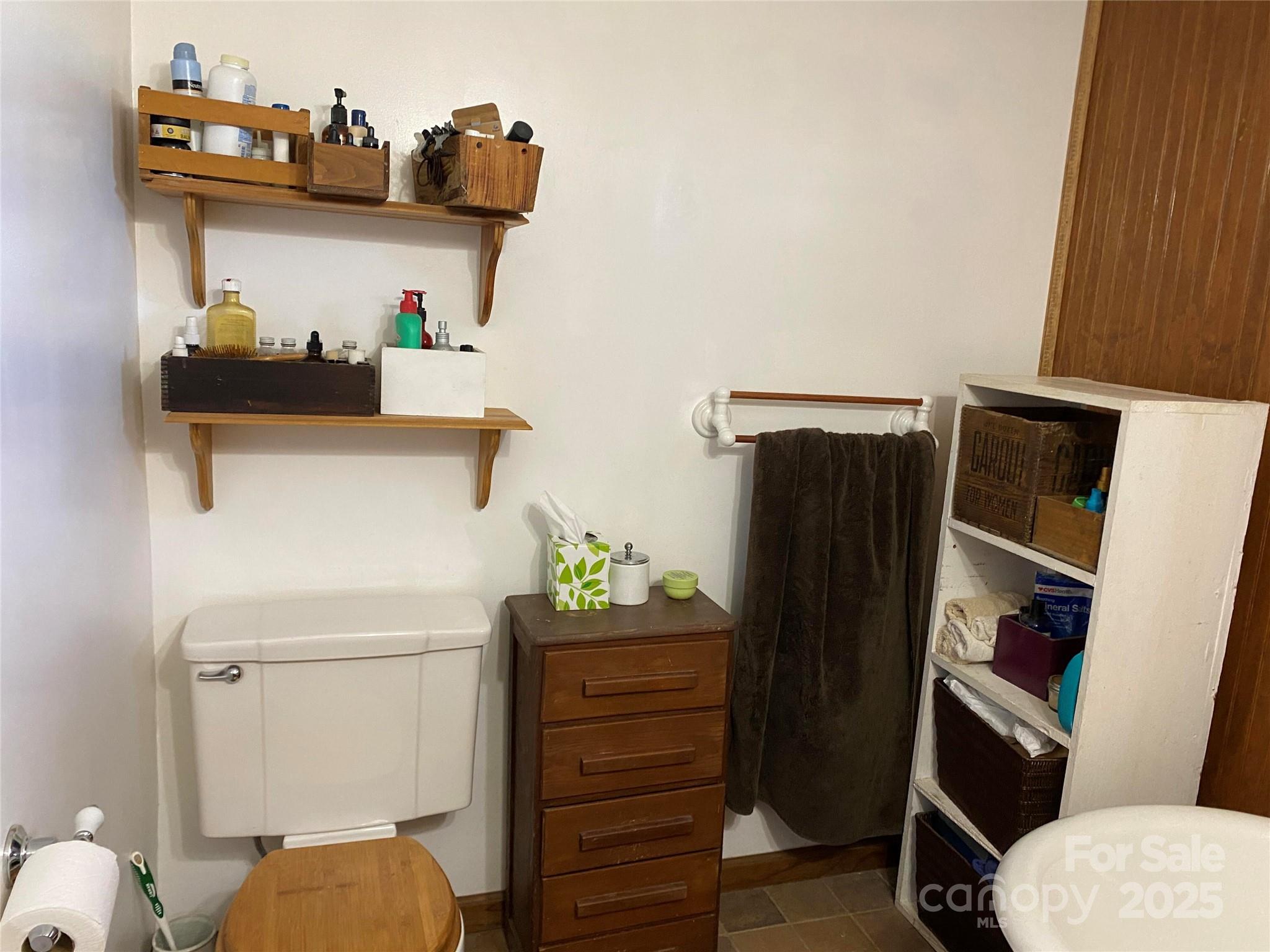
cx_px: 635
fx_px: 954
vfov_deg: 53.1
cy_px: 476
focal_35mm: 26
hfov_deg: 67.3
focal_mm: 4.25
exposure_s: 1/60
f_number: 1.8
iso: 250
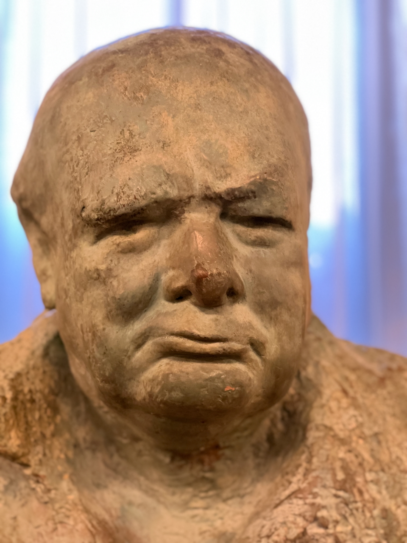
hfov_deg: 19.1
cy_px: 272
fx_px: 1207
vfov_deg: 25.3
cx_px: 204
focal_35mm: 77
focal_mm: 9
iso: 500
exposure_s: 1/24
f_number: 2.8
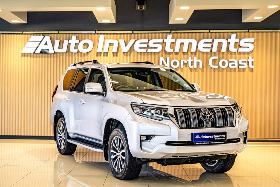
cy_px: 94
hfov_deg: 36.2
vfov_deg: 24.6
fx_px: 428
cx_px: 140
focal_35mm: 55
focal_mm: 55
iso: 500
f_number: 4
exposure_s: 1/125
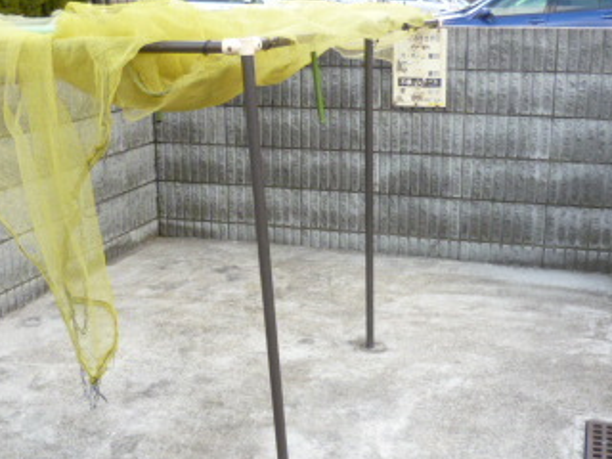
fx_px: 849
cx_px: 321
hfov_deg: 39.6
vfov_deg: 30.3
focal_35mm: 48
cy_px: 220
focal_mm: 4.3
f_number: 2.5
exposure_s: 1/200
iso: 100
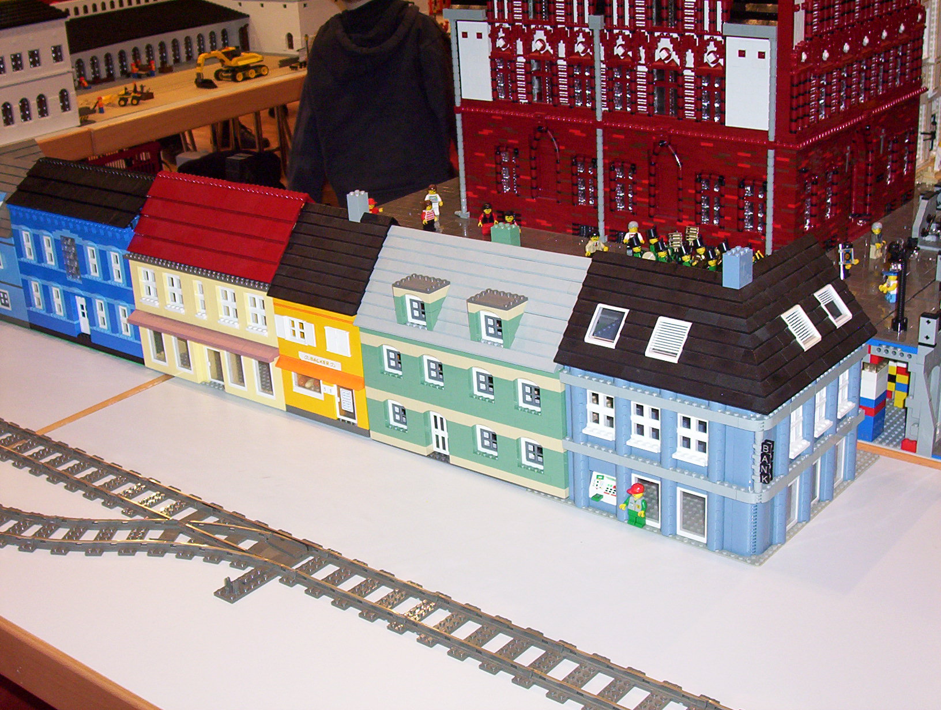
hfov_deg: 35.5
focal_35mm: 54
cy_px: 355
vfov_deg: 27.1
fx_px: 1471
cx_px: 470
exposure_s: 1/69.5
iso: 140
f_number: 2.97
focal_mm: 7.1
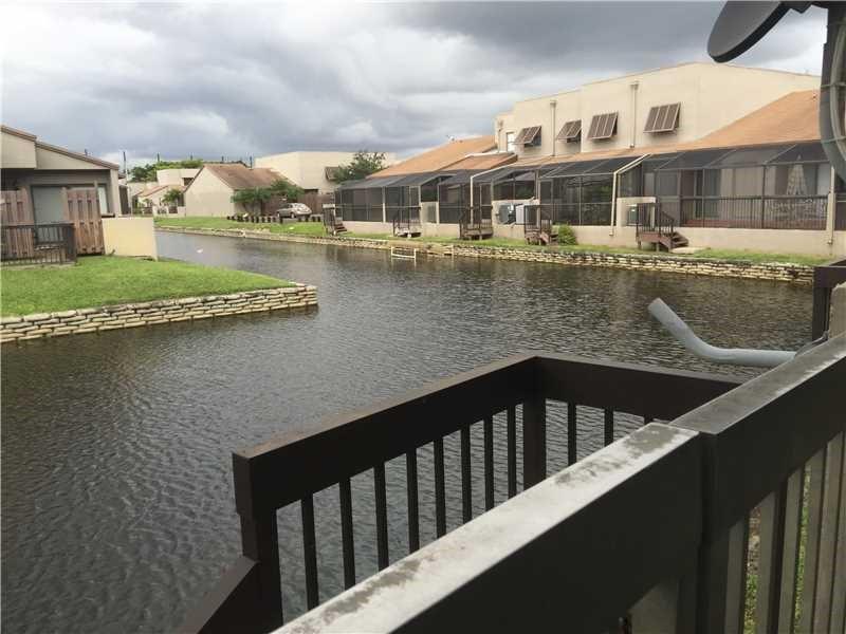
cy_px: 317
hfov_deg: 61.7
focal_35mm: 29
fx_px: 709
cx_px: 423
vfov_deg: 48.2
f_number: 2.2
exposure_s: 1/455
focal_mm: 4.15
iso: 32
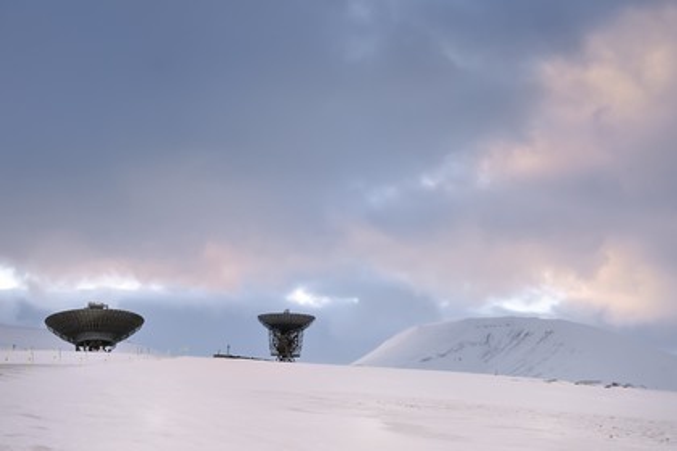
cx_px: 338
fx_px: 940
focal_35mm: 50
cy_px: 226
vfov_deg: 27.0
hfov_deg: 39.6
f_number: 9
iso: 400
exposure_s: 1/250
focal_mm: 50
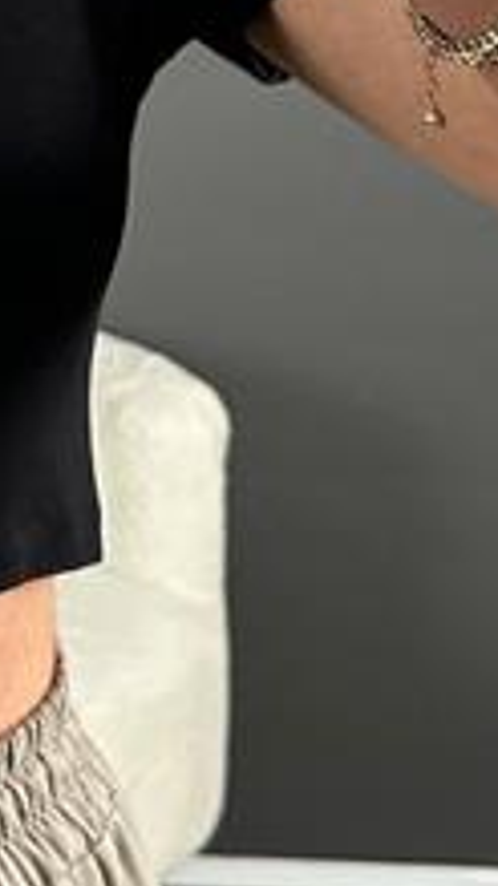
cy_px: 101
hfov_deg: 10.4
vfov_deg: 18.8
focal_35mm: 112
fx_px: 2632
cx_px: -298
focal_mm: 6.86
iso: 200
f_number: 1.78
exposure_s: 1/121
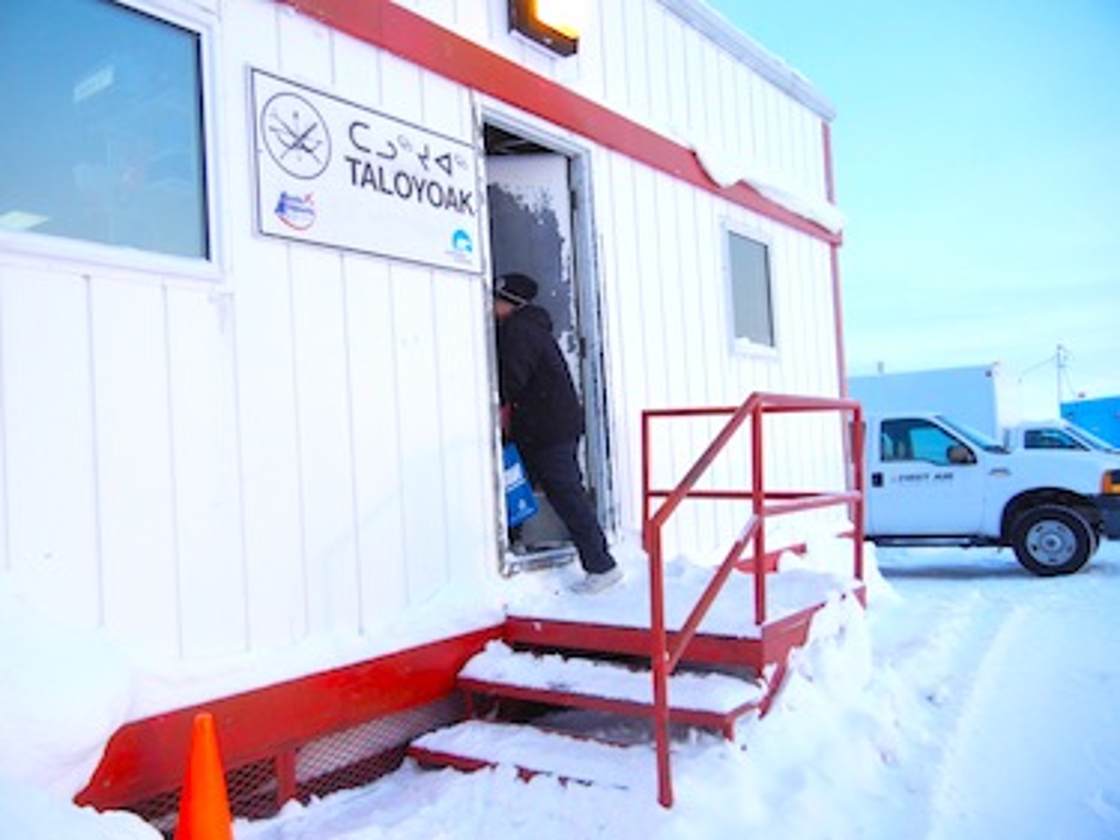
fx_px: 970
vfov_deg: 46.8
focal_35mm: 30
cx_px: 560
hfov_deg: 60.0
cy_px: 420
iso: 200
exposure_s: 1/272
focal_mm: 5.4
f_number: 3.5
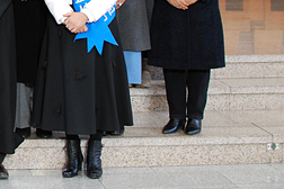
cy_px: -26
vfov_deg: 10.2
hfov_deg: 14.8
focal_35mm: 133
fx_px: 1051
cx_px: -68
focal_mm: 35
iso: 500
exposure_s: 1/30
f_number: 2.8
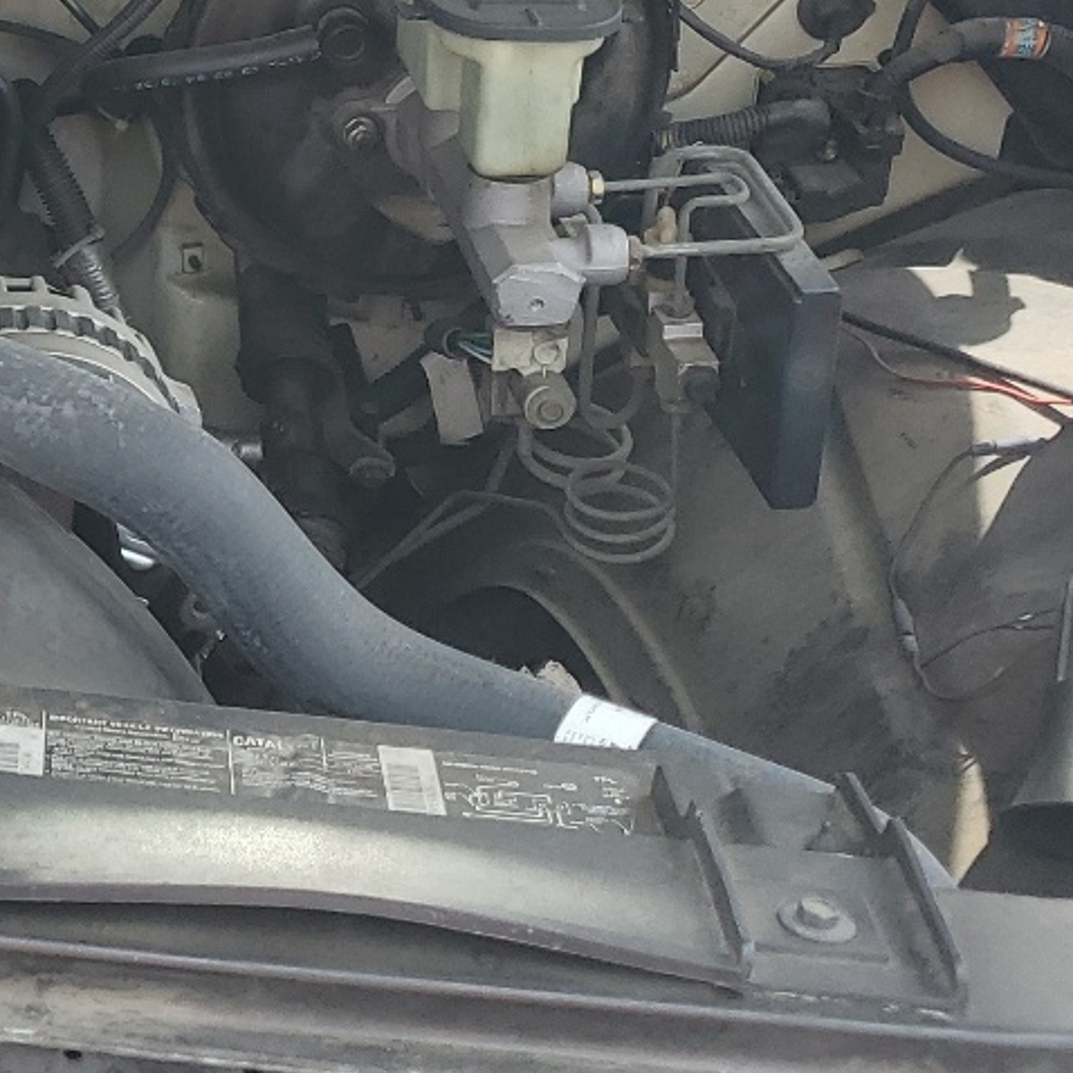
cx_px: -317
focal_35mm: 77
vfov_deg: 22.4
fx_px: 2700
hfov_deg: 20.5
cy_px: 339
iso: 50
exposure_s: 1/909
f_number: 1.5
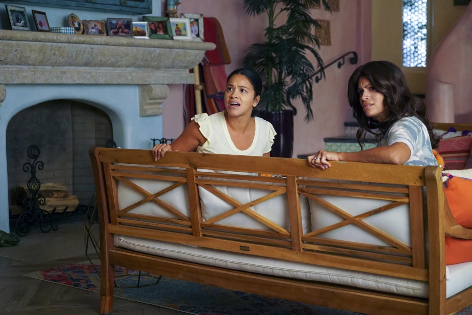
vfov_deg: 22.7
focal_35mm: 60
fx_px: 787
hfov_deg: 33.4
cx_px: 236
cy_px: 158
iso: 4000
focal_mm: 60
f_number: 4
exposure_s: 1/80
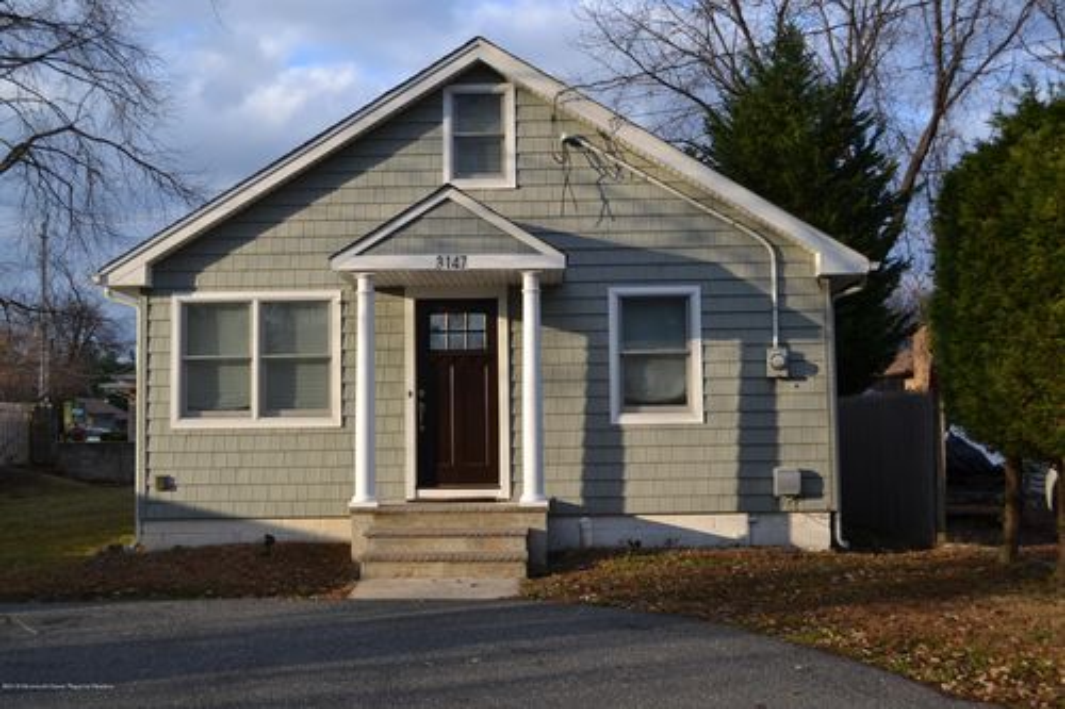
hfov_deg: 53.1
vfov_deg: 36.8
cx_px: 532
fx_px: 1065
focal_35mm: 36
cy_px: 354
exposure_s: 1/160
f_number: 6.3
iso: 100
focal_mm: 24
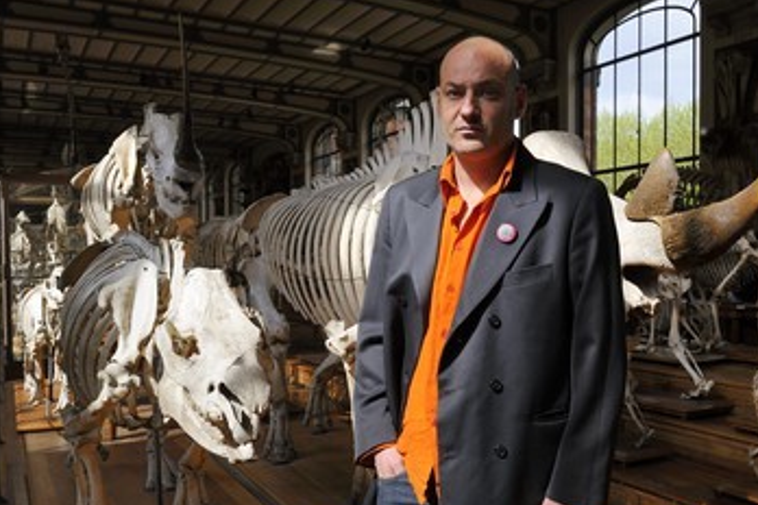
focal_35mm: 35
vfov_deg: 37.8
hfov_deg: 54.2
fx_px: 737
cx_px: 438
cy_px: 279
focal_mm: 29
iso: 200
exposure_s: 1/125
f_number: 10
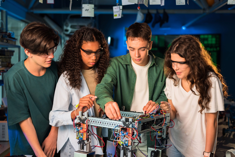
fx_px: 327
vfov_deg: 27.0
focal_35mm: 50
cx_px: 118
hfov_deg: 39.6
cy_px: 78
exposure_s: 1/200
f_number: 2.8
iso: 500
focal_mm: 50
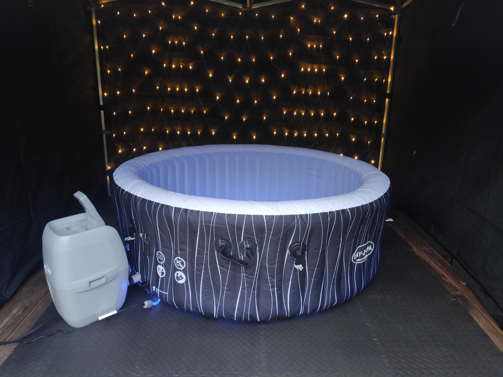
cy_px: 188
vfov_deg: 66.0
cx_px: 252
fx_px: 291
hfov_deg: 81.7
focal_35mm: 20
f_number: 1.9
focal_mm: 3.94
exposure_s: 1/50
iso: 393
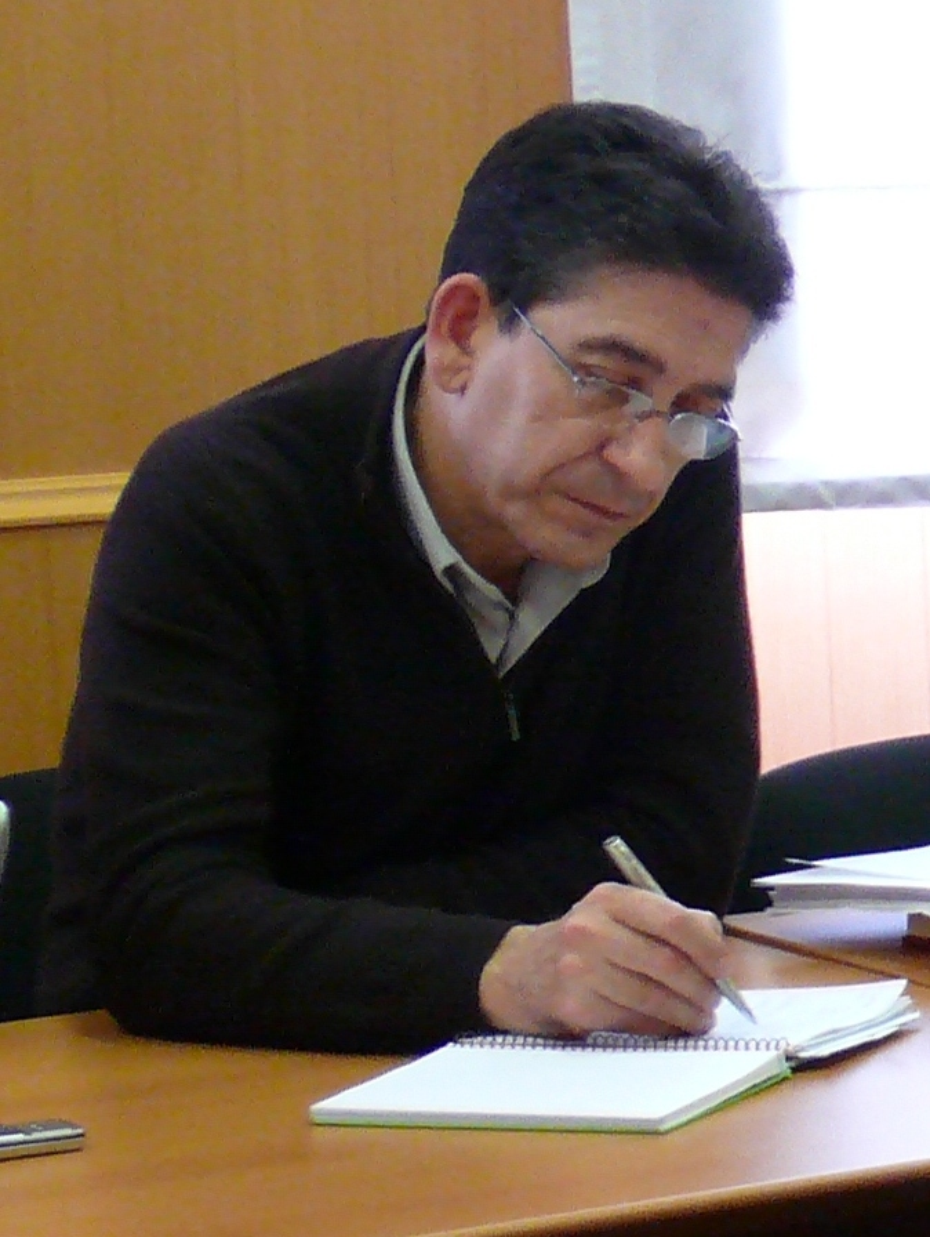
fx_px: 1502
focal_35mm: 42
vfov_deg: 44.7
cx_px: 465
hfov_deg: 34.4
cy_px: 618
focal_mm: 8.9
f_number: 2.8
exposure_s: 1/30
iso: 250
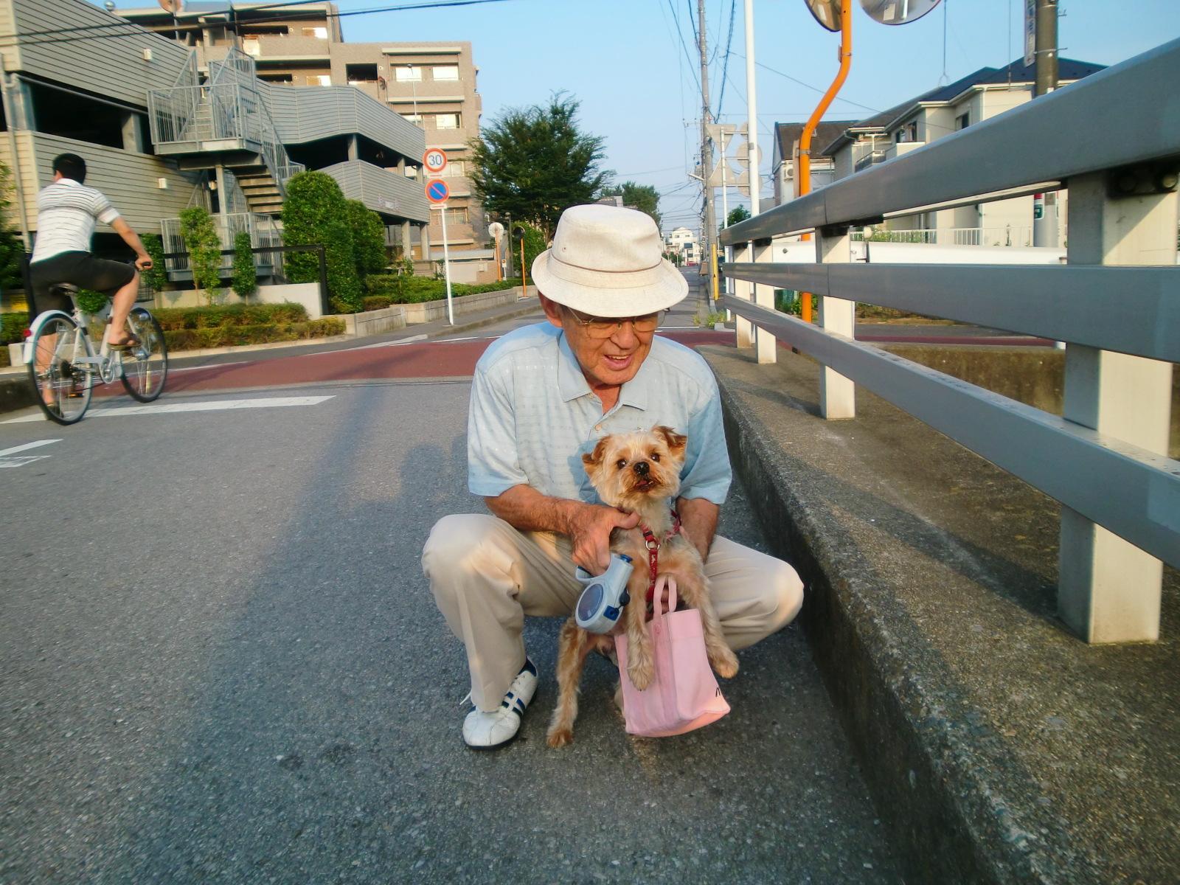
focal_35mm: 28
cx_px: 590
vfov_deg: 49.7
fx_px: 954
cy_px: 442
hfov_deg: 63.4
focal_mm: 4.65
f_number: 2.6
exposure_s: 1/500
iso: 64
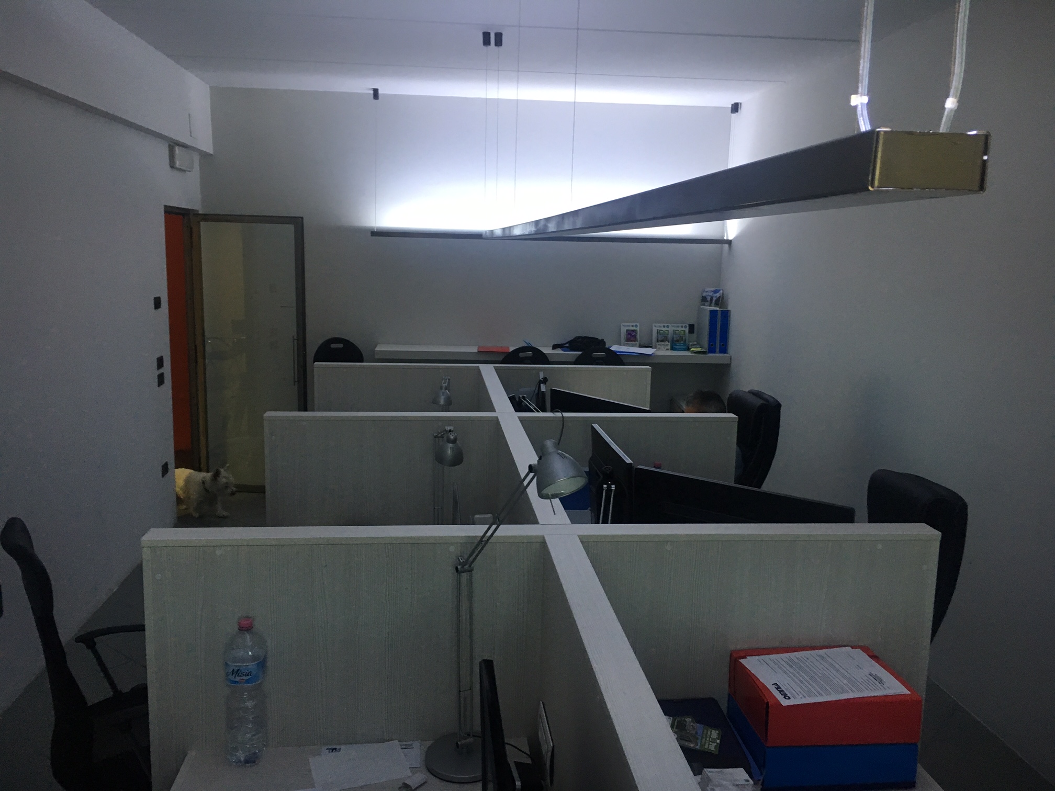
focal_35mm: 29
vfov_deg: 48.2
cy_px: 396
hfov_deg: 61.7
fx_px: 884
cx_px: 528
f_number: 2.2
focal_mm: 4.15
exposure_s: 1/33
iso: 64
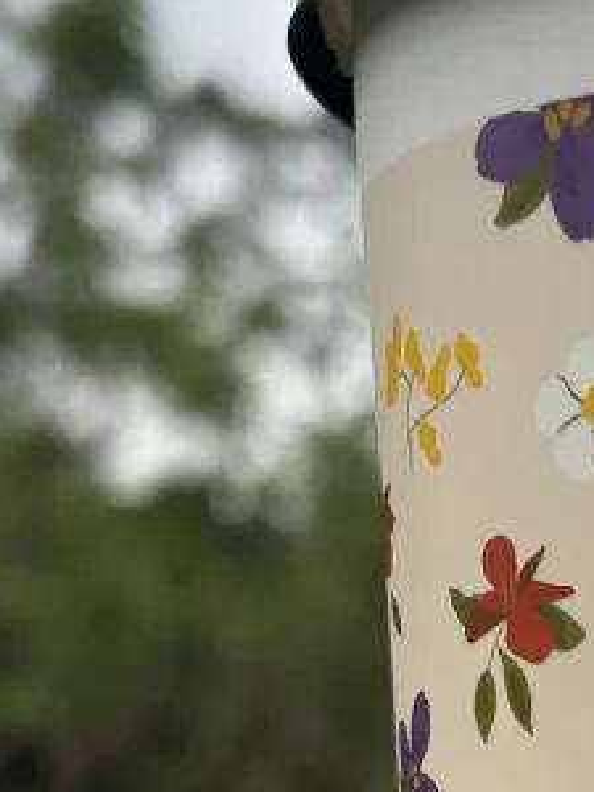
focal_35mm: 125
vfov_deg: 15.6
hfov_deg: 11.7
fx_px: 2860
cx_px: 655
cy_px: 708
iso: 50
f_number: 1.5
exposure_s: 1/853
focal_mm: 5.7
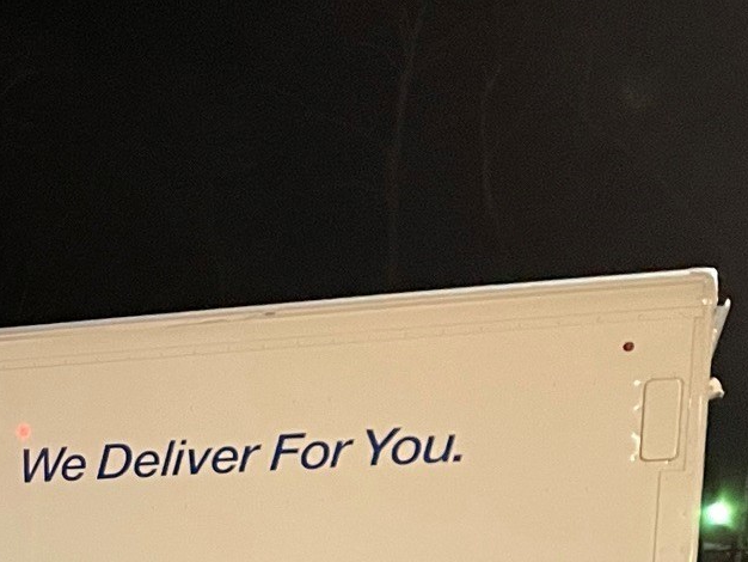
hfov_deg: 19.7
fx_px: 1816
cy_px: 905
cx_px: -420
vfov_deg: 15.8
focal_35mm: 84
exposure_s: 1/30
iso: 640
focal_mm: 4.2
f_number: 1.6
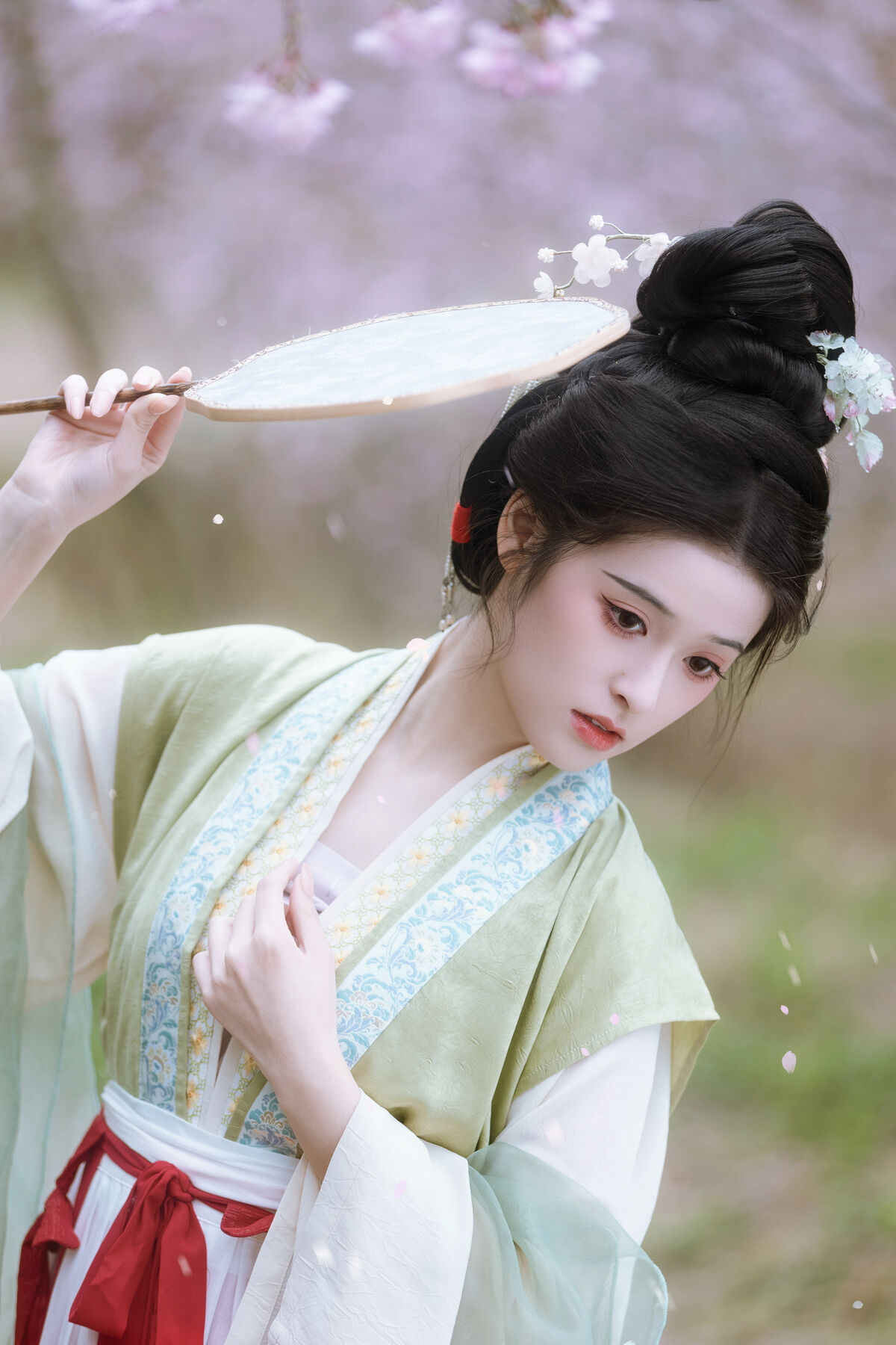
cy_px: 672
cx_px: 448
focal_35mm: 130
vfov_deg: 15.8
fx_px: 4853
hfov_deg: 10.5
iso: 125
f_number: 2.8
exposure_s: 1/250
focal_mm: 130
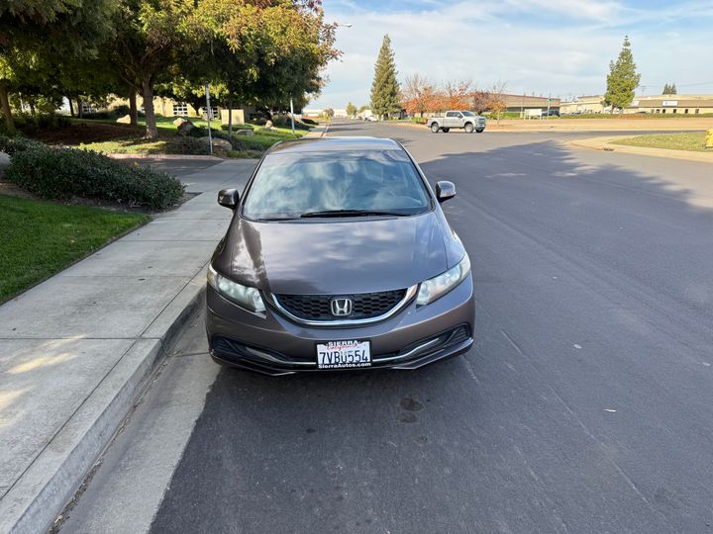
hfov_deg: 71.6
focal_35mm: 24
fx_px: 494
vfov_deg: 56.8
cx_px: 356
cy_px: 267
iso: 80
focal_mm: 6.76
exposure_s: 1/931
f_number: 1.78
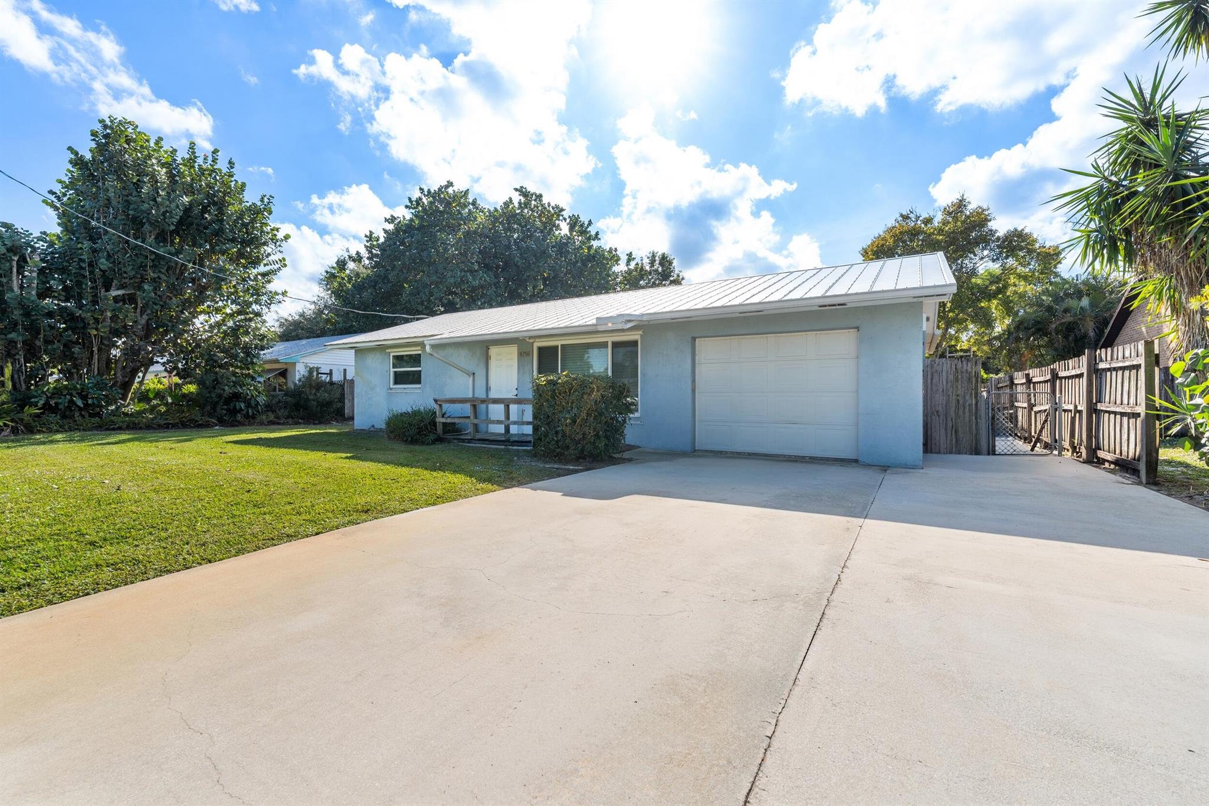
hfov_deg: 104.3
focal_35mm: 14
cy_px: 403
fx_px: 470
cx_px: 604
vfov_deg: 81.2
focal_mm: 14
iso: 250
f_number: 9
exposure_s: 1/200
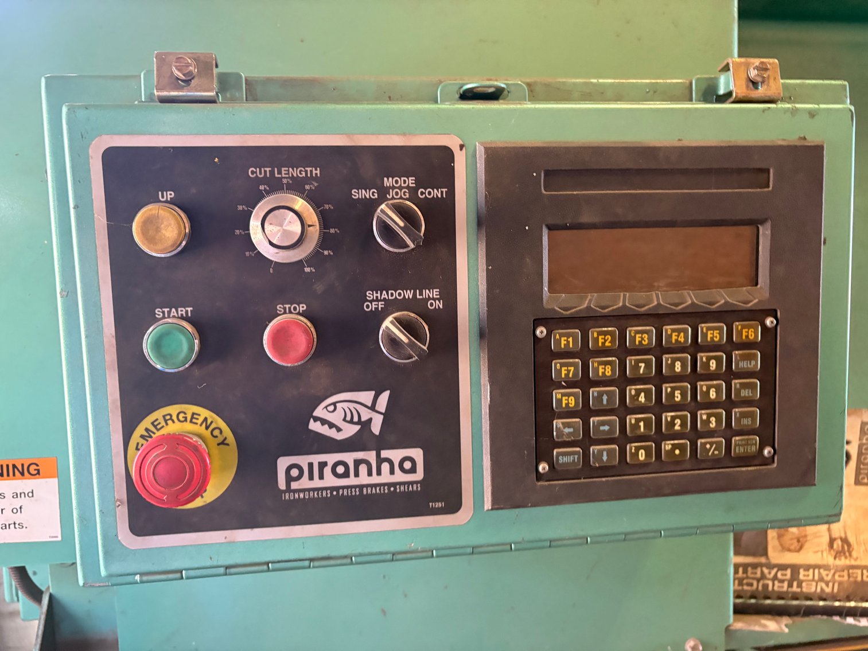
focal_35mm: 26
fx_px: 652
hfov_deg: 67.3
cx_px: 434
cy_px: 326
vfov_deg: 53.1
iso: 500
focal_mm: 5.96
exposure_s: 1/45
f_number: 1.6
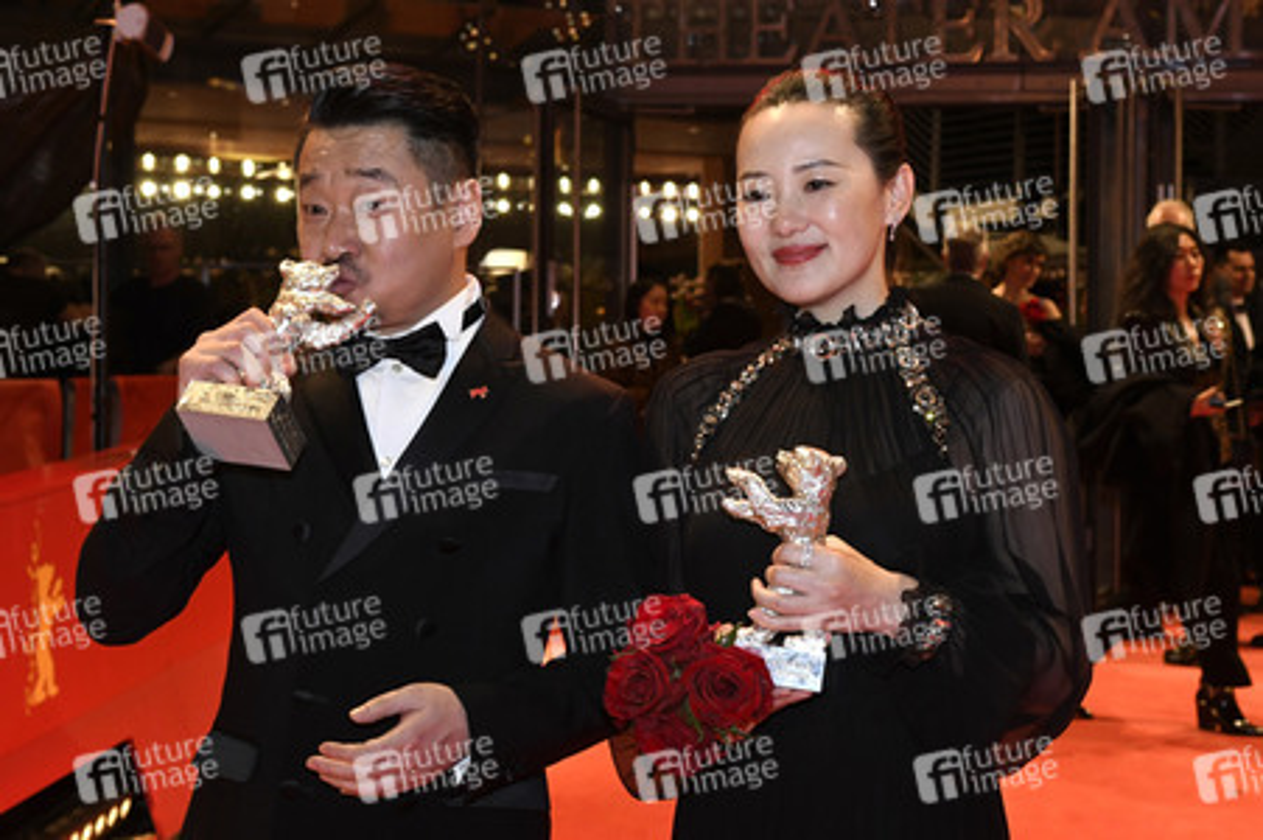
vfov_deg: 22.6
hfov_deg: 33.4
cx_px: 632
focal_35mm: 60
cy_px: 420
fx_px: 2103
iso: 1600
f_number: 6.3
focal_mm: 40
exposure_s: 1/125
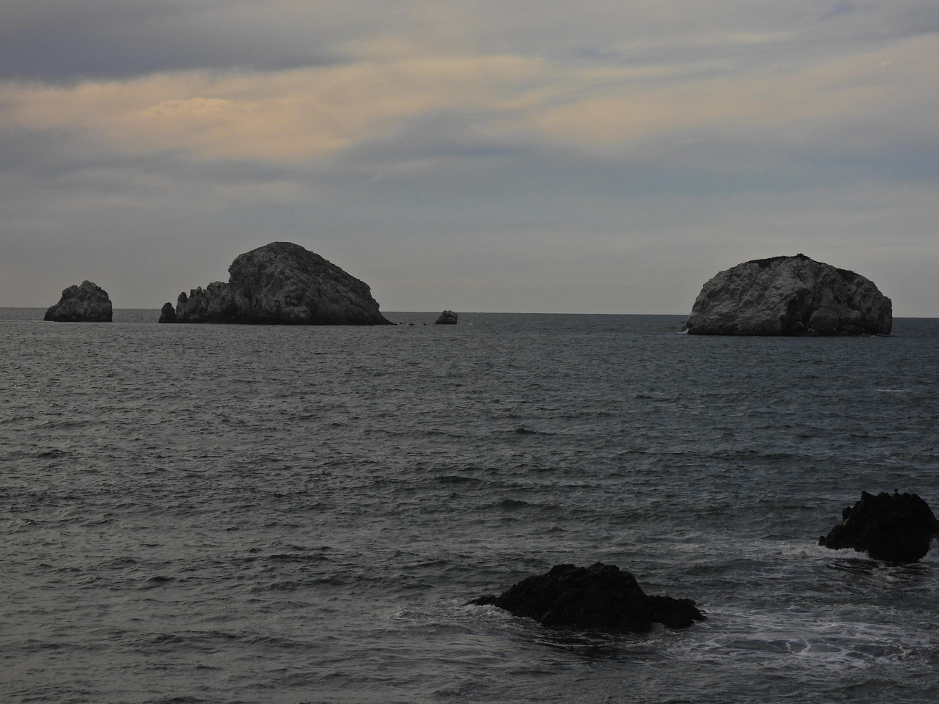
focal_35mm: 85
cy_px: 352
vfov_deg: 17.4
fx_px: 2306
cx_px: 470
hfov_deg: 23.0
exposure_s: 1/500
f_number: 4
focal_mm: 15.2
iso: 100
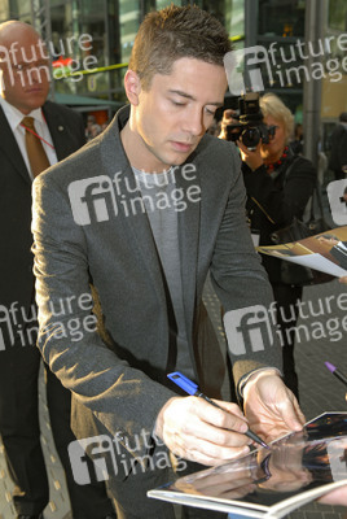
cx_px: 174
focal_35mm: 45
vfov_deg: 43.5
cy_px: 260
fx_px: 648
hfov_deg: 30.0
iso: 500
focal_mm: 30
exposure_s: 1/80
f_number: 5
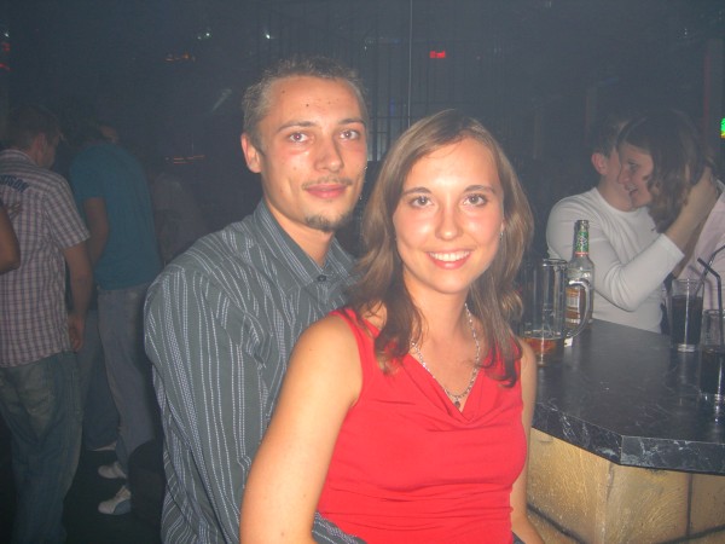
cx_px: 362
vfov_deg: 37.7
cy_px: 272
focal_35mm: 38
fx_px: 796
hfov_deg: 49.0
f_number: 2.8
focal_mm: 7.9
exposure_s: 1/60
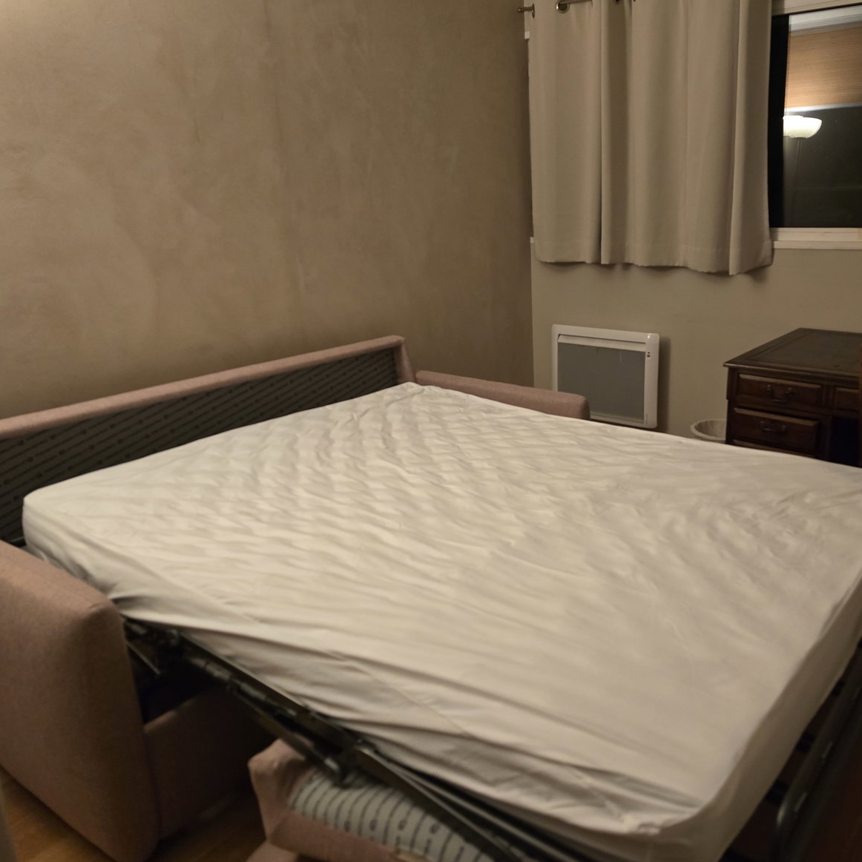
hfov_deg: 56.7
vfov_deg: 57.3
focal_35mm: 28
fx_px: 789
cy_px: 429
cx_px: 535
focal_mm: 6.3
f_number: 1.7
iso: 1000
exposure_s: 1/100
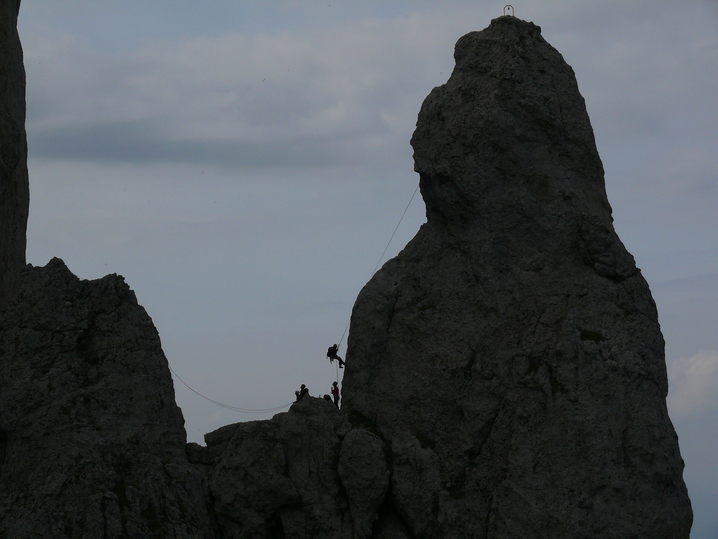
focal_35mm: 112
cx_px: 359
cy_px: 270
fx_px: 2323
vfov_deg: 13.2
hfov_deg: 17.6
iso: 100
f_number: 7.1
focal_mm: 23.7
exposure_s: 1/400
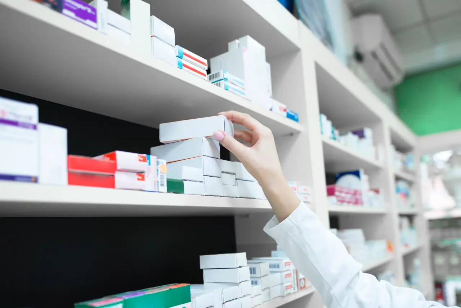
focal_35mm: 20
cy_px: 154
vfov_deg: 62.0
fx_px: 256
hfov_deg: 84.0
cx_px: 230
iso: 500
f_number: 1.6
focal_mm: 20
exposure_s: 1/200
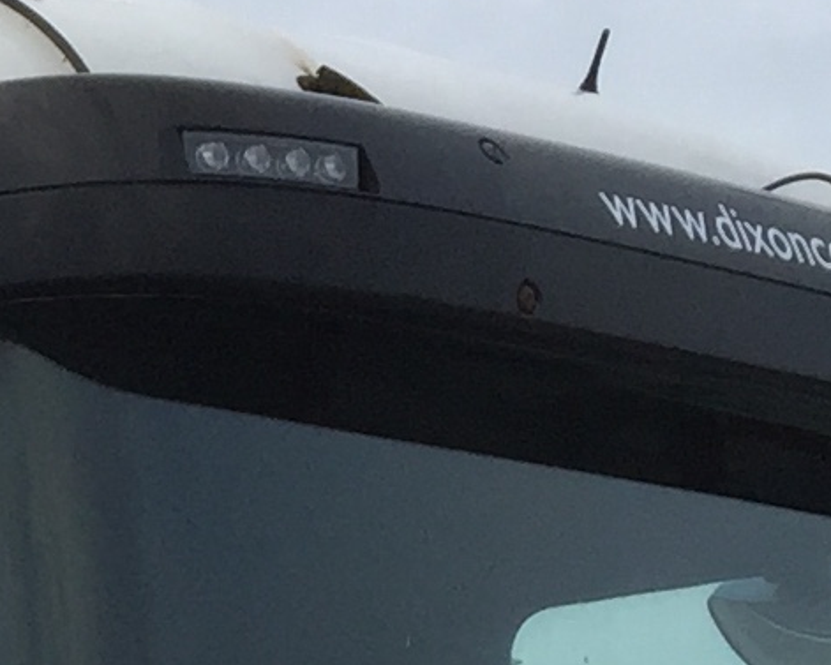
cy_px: 1416
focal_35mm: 196
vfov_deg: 7.5
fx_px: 4821
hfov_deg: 8.9
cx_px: -1161
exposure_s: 1/1199
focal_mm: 4.15
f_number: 2.2
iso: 32
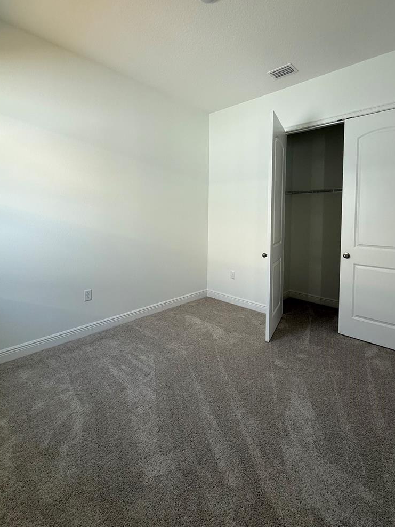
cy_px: 224
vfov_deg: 90.4
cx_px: 223
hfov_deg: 74.4
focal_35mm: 17
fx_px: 259
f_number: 2.2
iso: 80
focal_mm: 2.22
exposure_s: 1/99
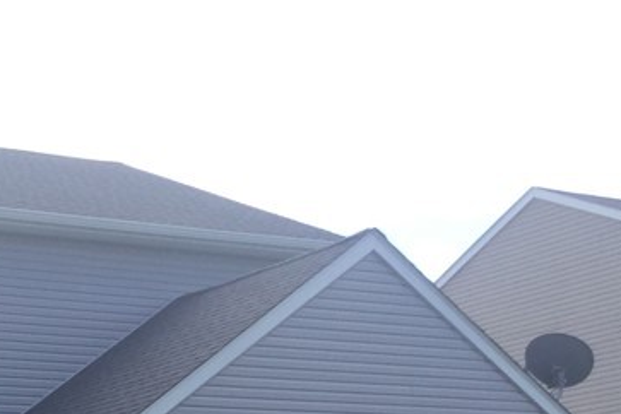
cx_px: -106
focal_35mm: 91
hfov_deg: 21.0
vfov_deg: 14.2
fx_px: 1570
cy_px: 583
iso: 25
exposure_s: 1/558
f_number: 2.4
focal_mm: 3.3
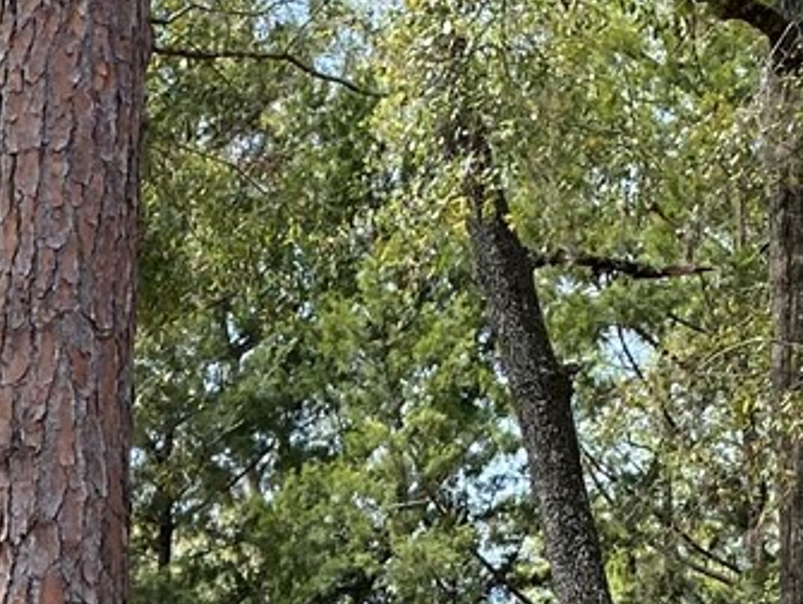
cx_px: -271
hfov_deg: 15.1
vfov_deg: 10.7
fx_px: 2880
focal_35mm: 124
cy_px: 1309
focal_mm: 4.25
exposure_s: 1/673
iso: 32
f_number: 1.8
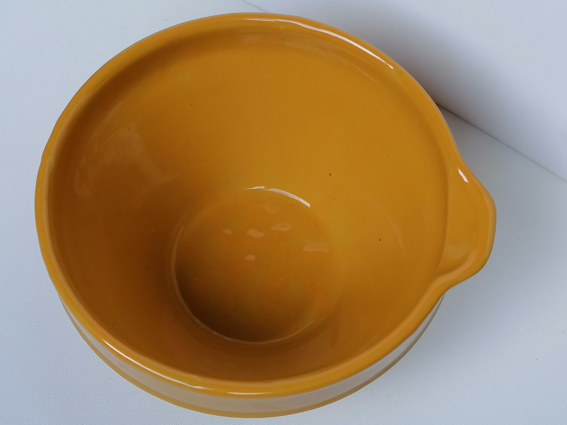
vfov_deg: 27.0
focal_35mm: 54
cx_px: 284
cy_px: 212
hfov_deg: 35.5
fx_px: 885
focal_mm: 4.75
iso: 64
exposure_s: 1/60
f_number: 1.8
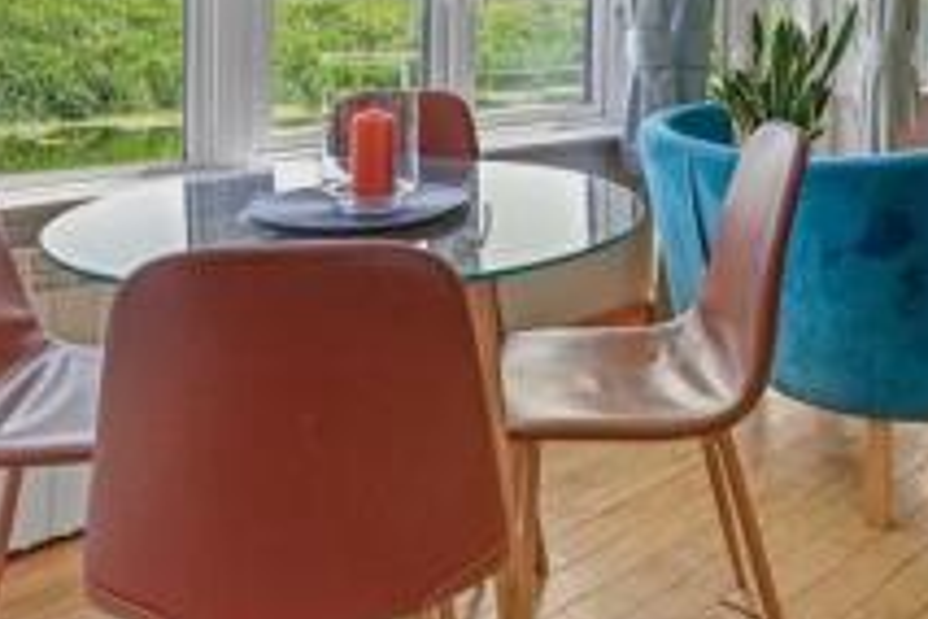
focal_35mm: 40
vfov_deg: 31.3
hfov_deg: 47.9
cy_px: 24
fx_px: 1031
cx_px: 593
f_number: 5.6
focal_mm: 17.9
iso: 500
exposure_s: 1/50
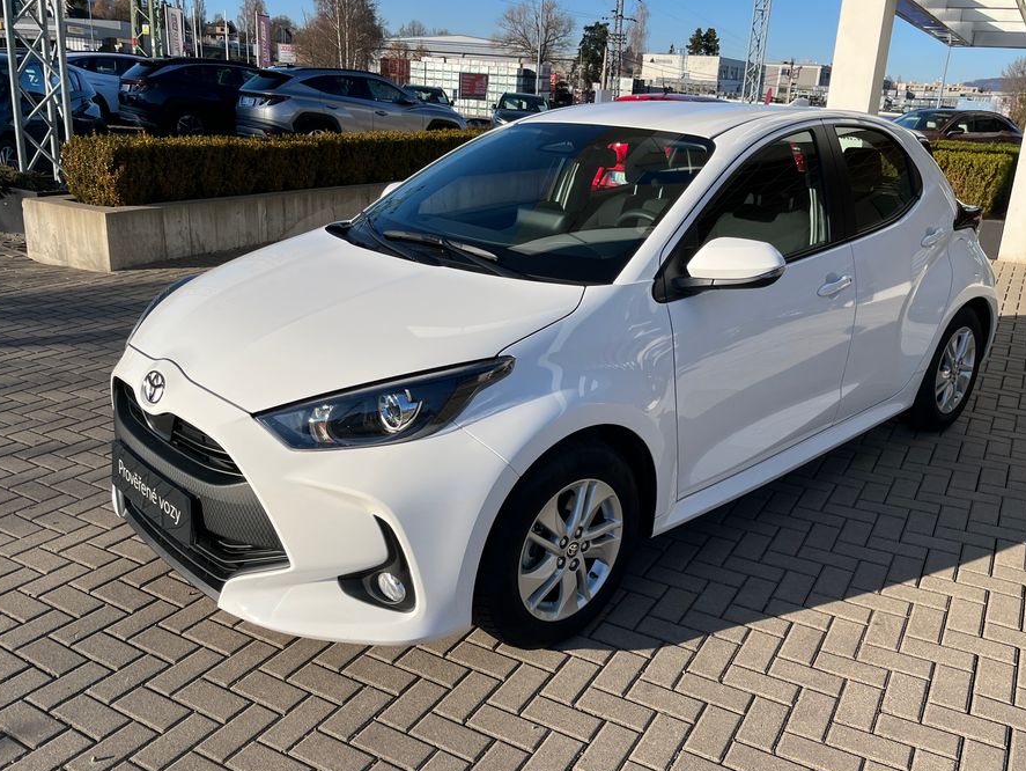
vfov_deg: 46.8
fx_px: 890
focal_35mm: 30
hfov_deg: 59.9
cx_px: 540
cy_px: 370
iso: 50
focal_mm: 5.1
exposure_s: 1/3049
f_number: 1.6
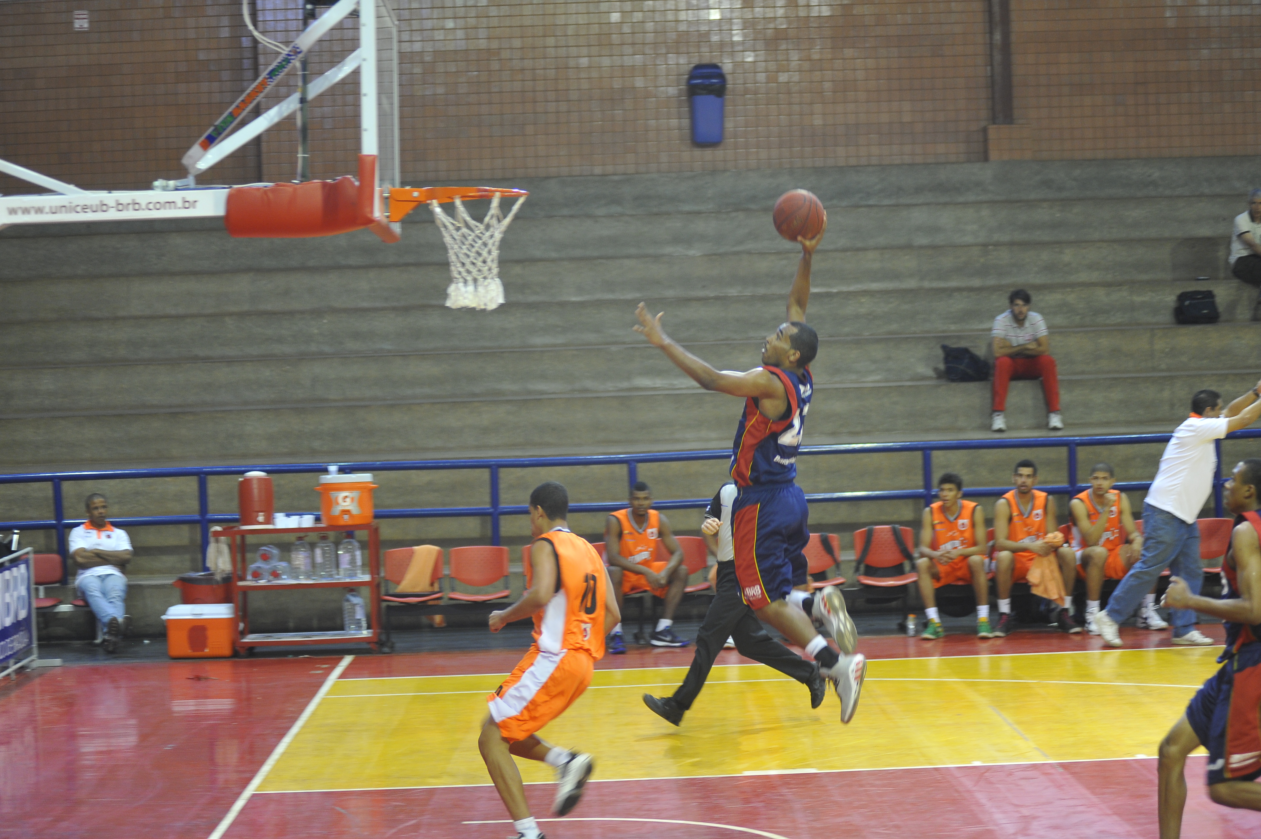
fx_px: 5426
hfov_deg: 13.3
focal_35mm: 155
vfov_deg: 8.8
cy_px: 420
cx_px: 630
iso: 1250
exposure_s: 1/160
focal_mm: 155
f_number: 2.8
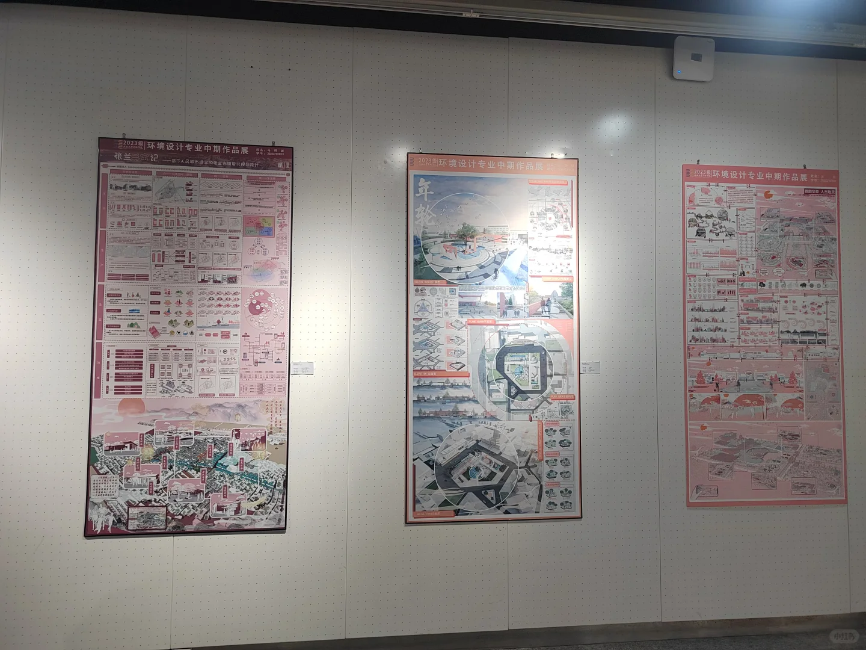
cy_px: 325
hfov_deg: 73.9
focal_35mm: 23
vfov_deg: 58.9
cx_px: 433
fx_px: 575
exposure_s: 1/100
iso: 356
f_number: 1.9
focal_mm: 5.52
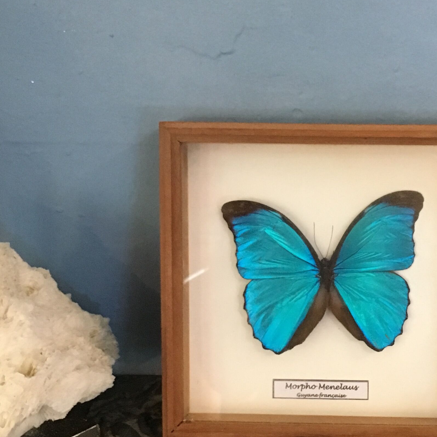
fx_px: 928
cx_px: 318
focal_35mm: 65
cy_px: 251
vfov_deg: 26.5
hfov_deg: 26.2
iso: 250
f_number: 2.2
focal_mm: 4.15
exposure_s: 1/17
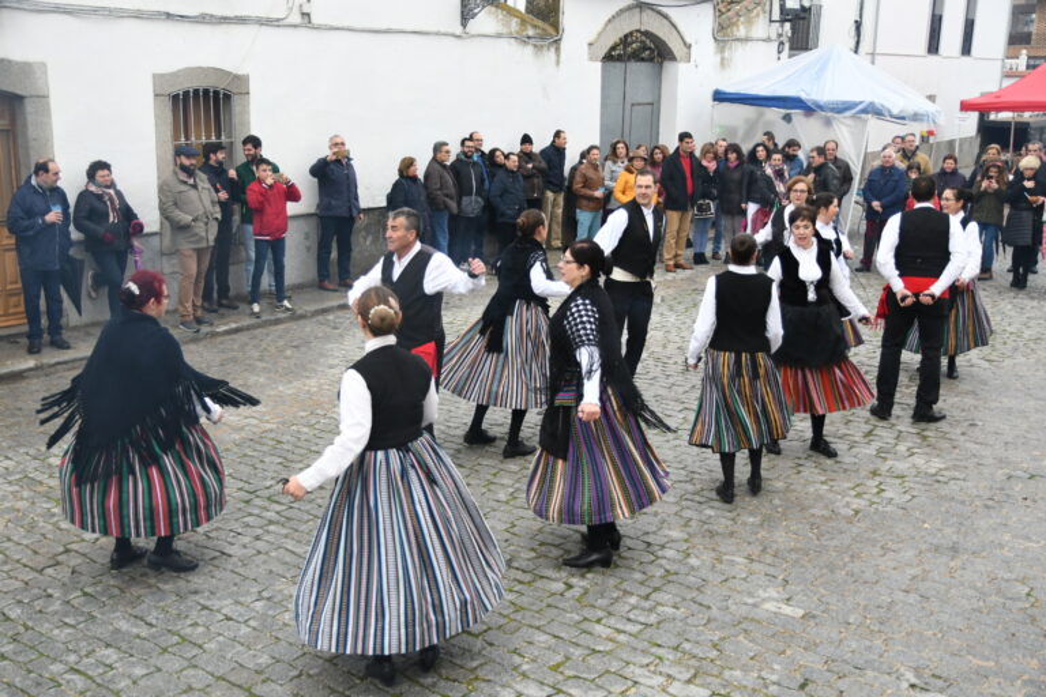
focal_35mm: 40
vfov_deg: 33.0
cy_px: 348
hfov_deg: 47.9
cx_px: 523
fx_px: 1177
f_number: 2.8
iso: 1250
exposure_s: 1/2500
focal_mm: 27
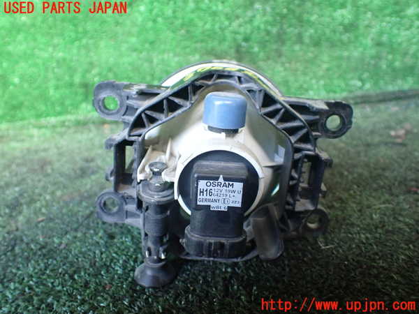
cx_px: 210
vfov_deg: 46.8
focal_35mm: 30
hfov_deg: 60.0
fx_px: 363
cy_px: 157
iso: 800
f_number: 2.3
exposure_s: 1/80
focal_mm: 5.4
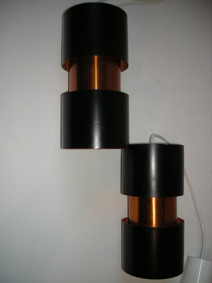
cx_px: 106
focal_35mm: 35
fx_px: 286
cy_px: 142
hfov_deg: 40.7
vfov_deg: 52.6
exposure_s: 1/52
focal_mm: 5.7
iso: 50
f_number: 2.8
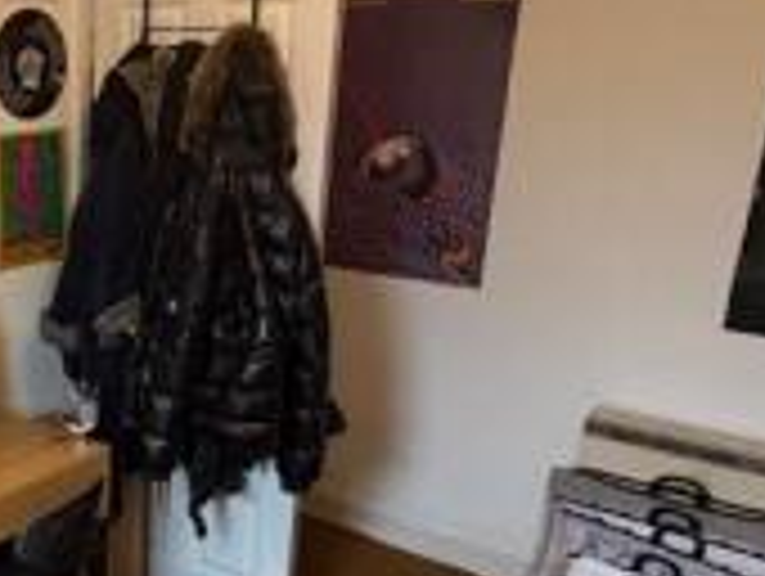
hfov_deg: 35.2
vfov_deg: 30.1
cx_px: -29
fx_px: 1062
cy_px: 385
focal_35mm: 48
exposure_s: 1/68
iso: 320
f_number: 2.2
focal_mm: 2.22
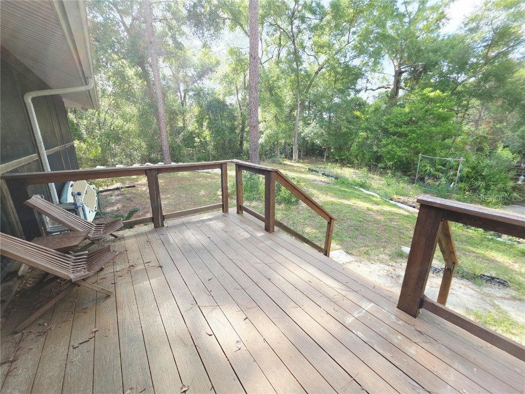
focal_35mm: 13
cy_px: 197
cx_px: 262
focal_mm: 2.2
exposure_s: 1/276
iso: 40
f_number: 1.9
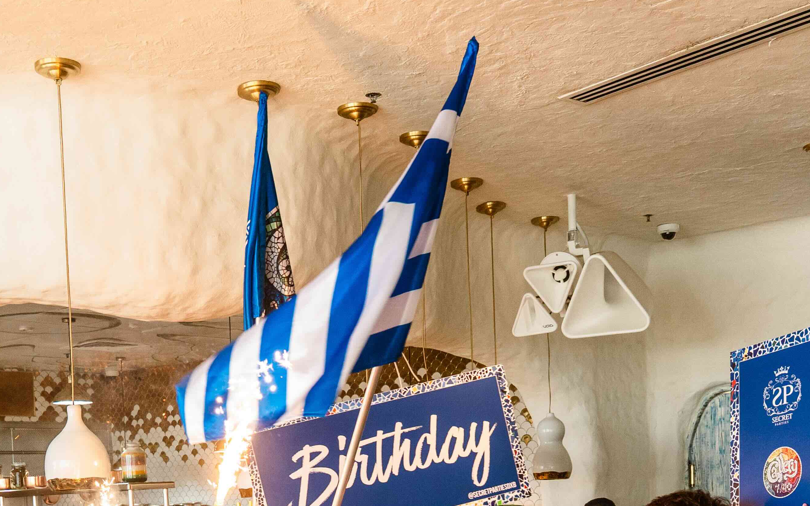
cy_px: 568
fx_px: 1192
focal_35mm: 54
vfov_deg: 22.5
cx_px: 325
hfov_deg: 37.4
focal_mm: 24
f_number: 4
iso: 1600
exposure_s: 1/160
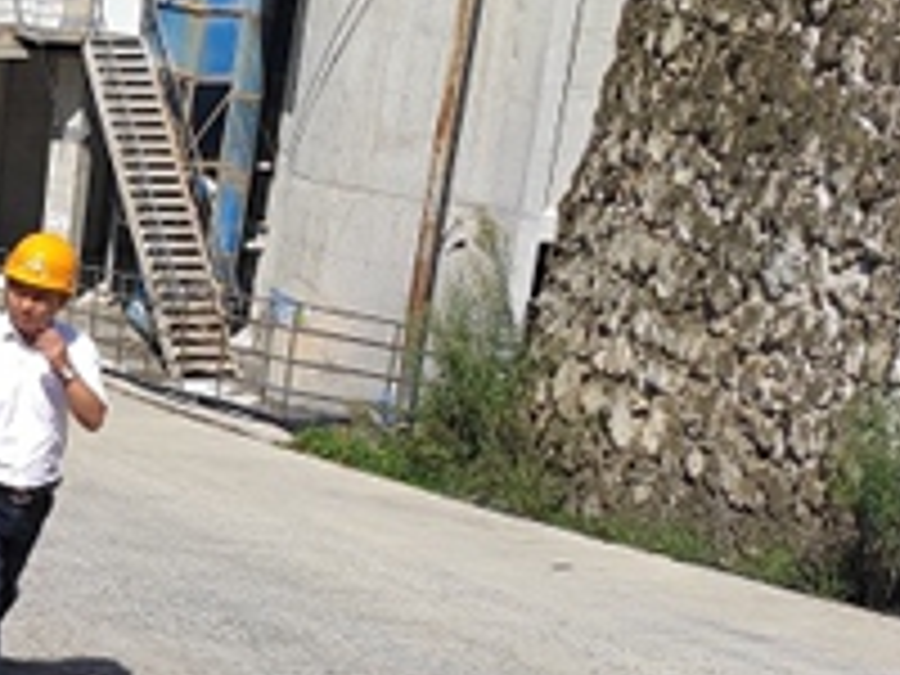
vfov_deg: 17.8
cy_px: 414
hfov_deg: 20.1
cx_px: -477
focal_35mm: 83
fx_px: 2158
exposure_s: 1/1641
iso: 112
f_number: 1.75
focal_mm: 4.77
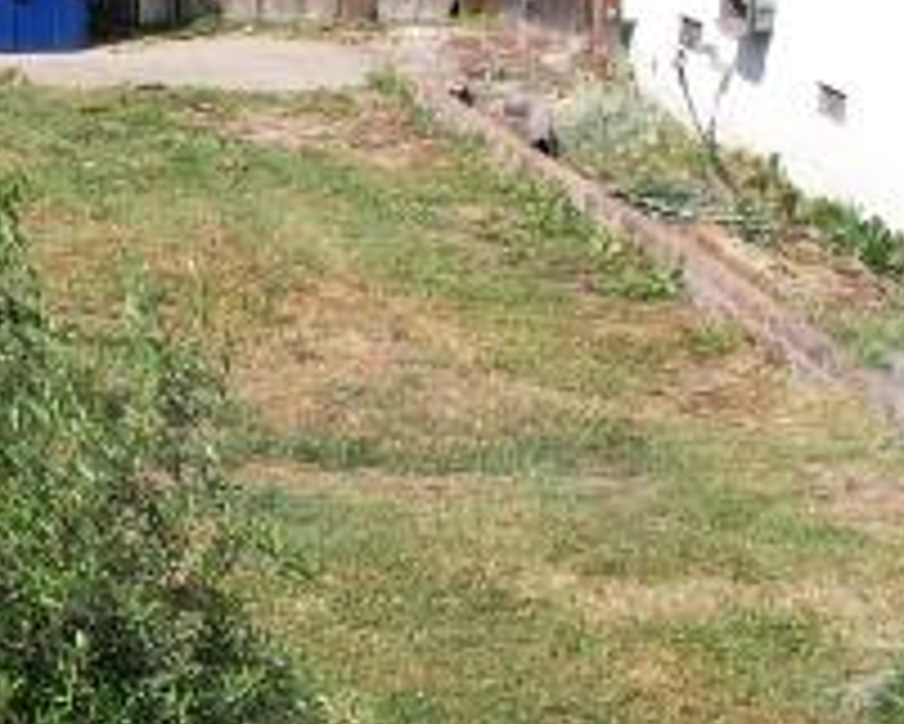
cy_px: 99
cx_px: -1016
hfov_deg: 11.1
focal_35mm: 154
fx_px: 4122
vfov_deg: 10.0
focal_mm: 8.38
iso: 110
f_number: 2.8
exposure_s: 1/2000
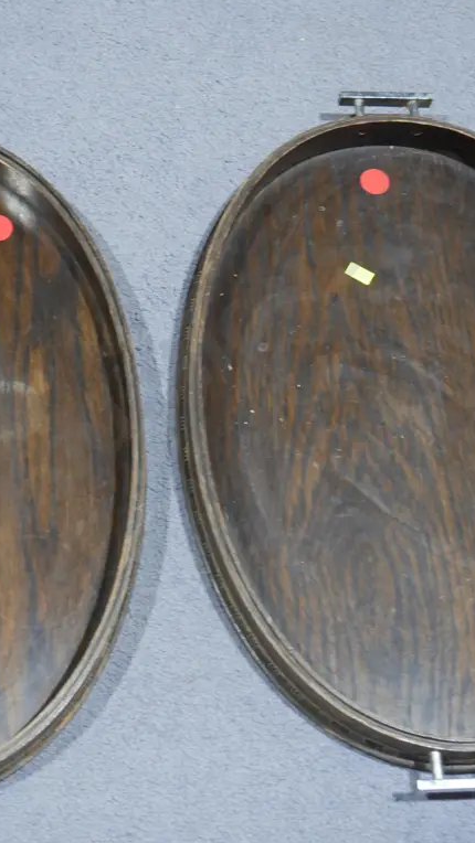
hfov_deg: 15.8
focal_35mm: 76
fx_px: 1701
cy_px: 421
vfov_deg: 27.9
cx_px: 114
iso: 1250
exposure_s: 1/60
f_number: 5.3
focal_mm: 26
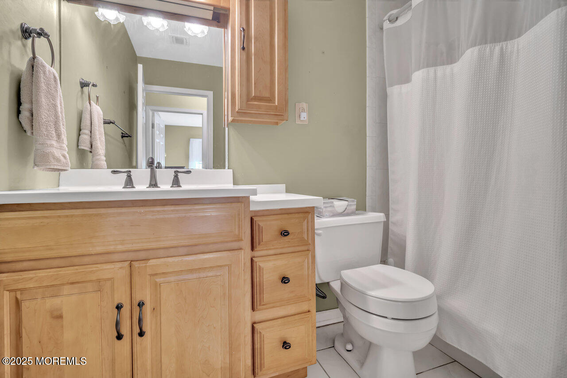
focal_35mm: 16
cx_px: 284
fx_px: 252
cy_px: 189
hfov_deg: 96.7
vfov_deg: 73.7
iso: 320
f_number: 5.6
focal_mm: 16
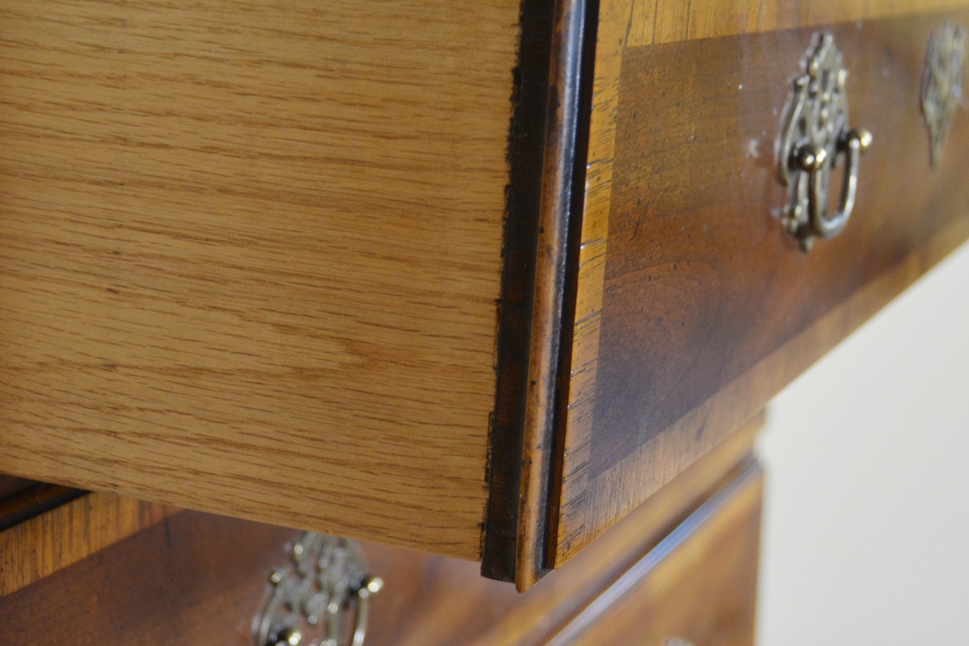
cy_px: 255
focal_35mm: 76
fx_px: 2041
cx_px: 436
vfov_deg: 18.0
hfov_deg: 26.7
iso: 800
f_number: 4.2
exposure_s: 1/40
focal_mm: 31
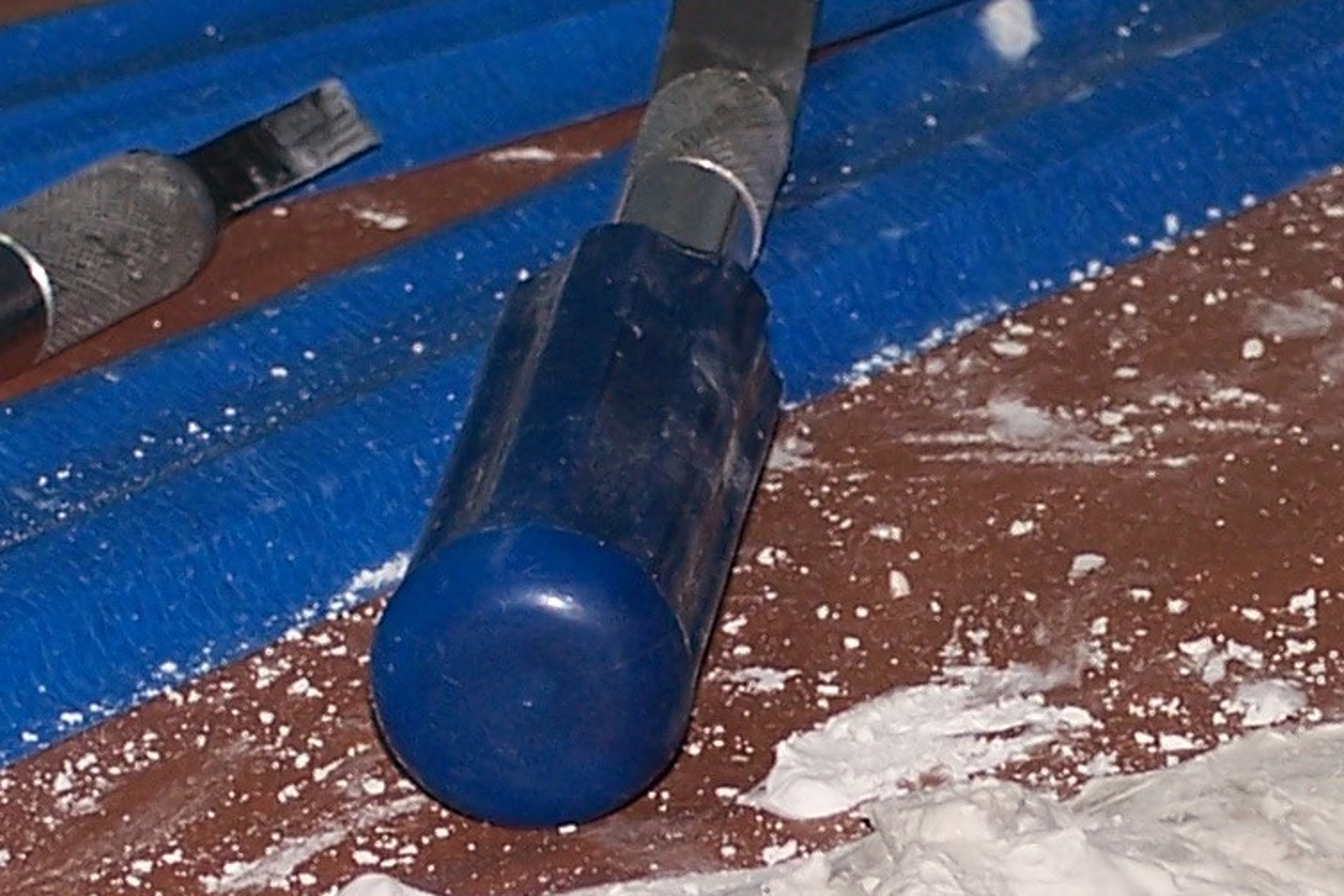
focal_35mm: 334
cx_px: 1376
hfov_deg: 6.2
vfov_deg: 4.1
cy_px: 1512
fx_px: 12468
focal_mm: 17.5
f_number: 3.2
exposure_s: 1/90
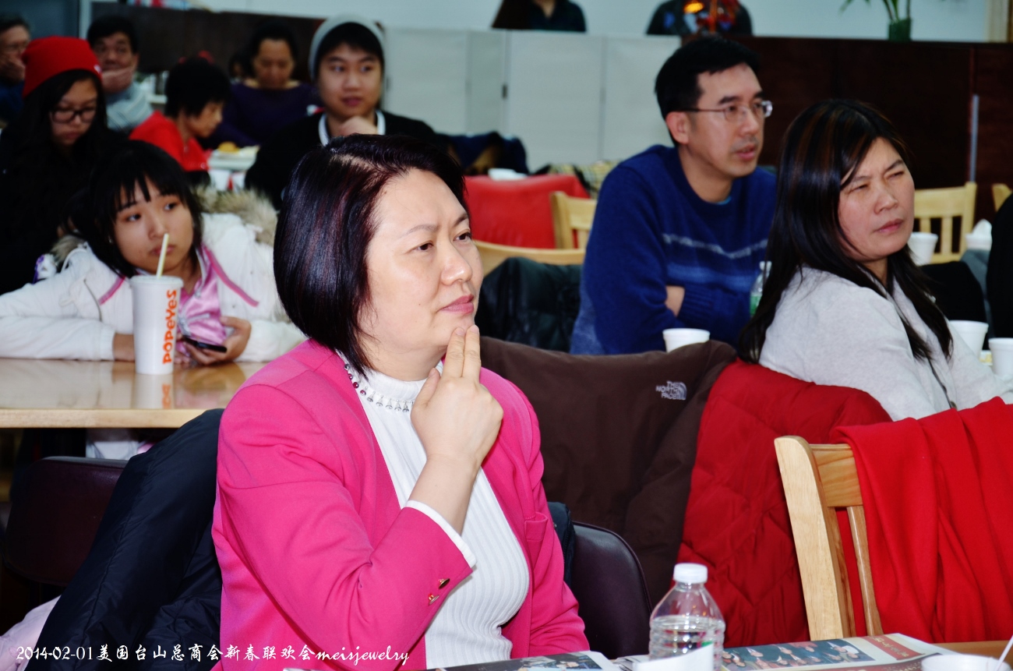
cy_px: 336
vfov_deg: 13.0
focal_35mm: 105
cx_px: 506
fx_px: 2948
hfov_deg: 19.5
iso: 200
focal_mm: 70
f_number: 5.6
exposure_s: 1/60
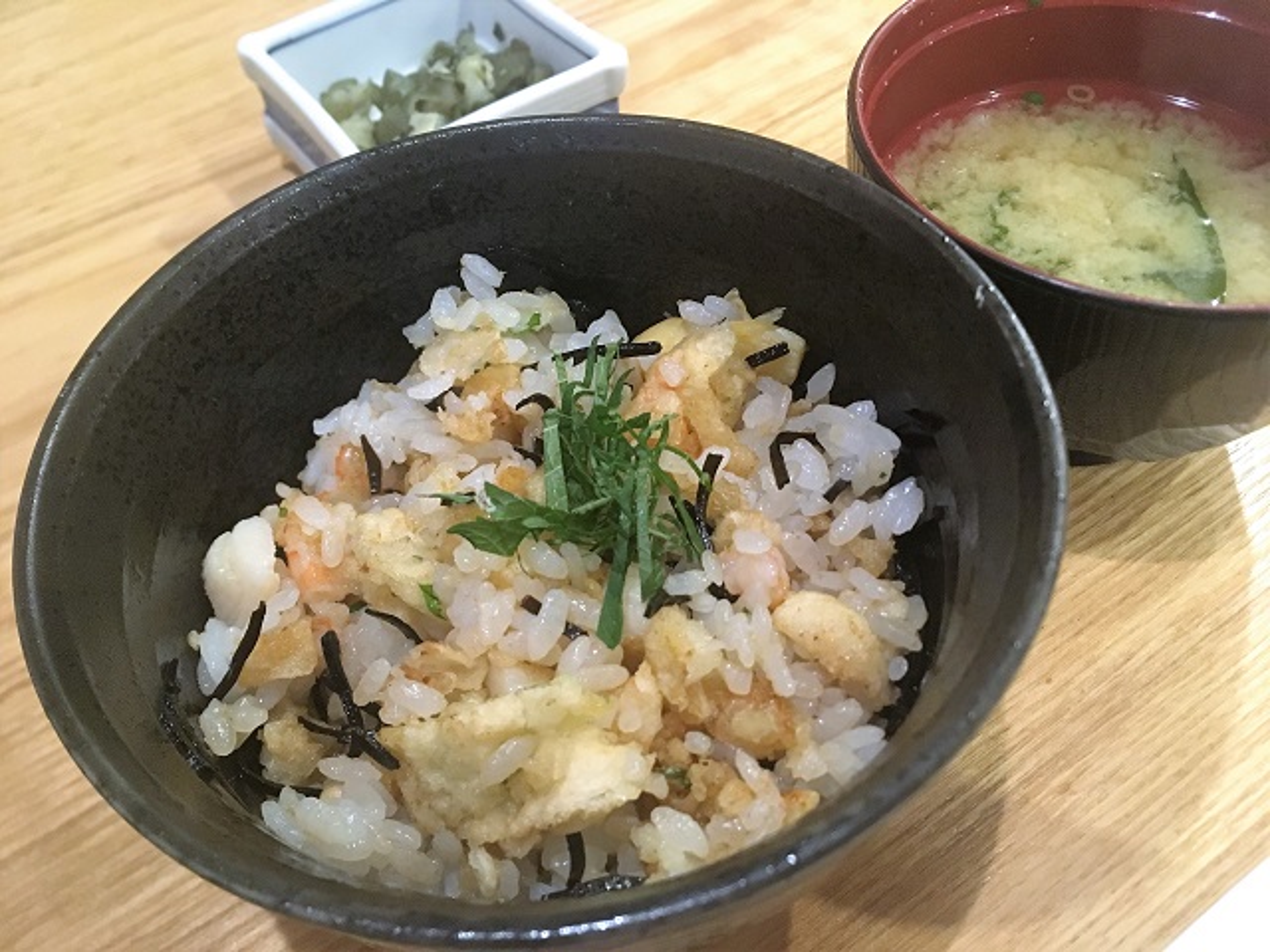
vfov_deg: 48.2
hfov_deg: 61.7
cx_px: 635
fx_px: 1064
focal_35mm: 29
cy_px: 476
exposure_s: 1/15
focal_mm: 4.15
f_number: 2.2
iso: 200
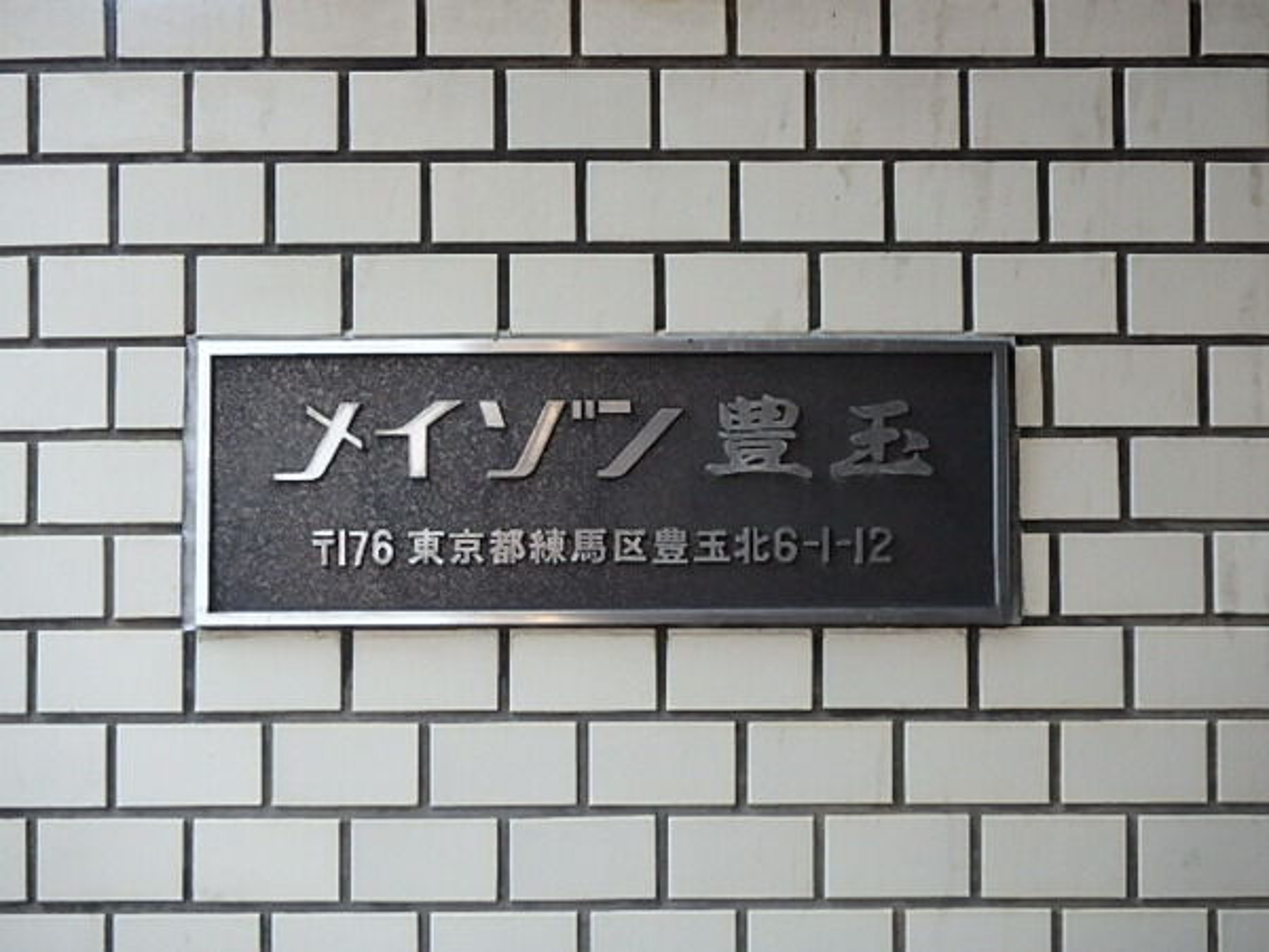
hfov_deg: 33.8
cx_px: 634
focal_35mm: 57
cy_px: 476
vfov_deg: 25.7
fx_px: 2090
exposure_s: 1/50
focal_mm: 10.1
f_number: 5.1
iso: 640
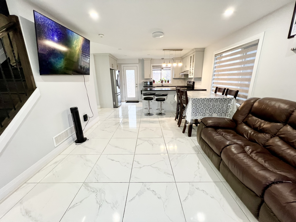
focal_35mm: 13
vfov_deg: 89.9
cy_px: 111
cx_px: 148
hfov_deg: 106.2
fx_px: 111
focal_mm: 1.57
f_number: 1.8
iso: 160
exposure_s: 1/60
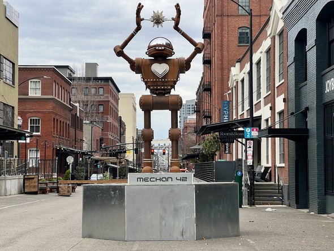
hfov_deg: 25.3
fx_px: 743
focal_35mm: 77
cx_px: 167
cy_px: 126
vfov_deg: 19.2
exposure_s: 1/109
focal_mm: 9
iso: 32
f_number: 2.8
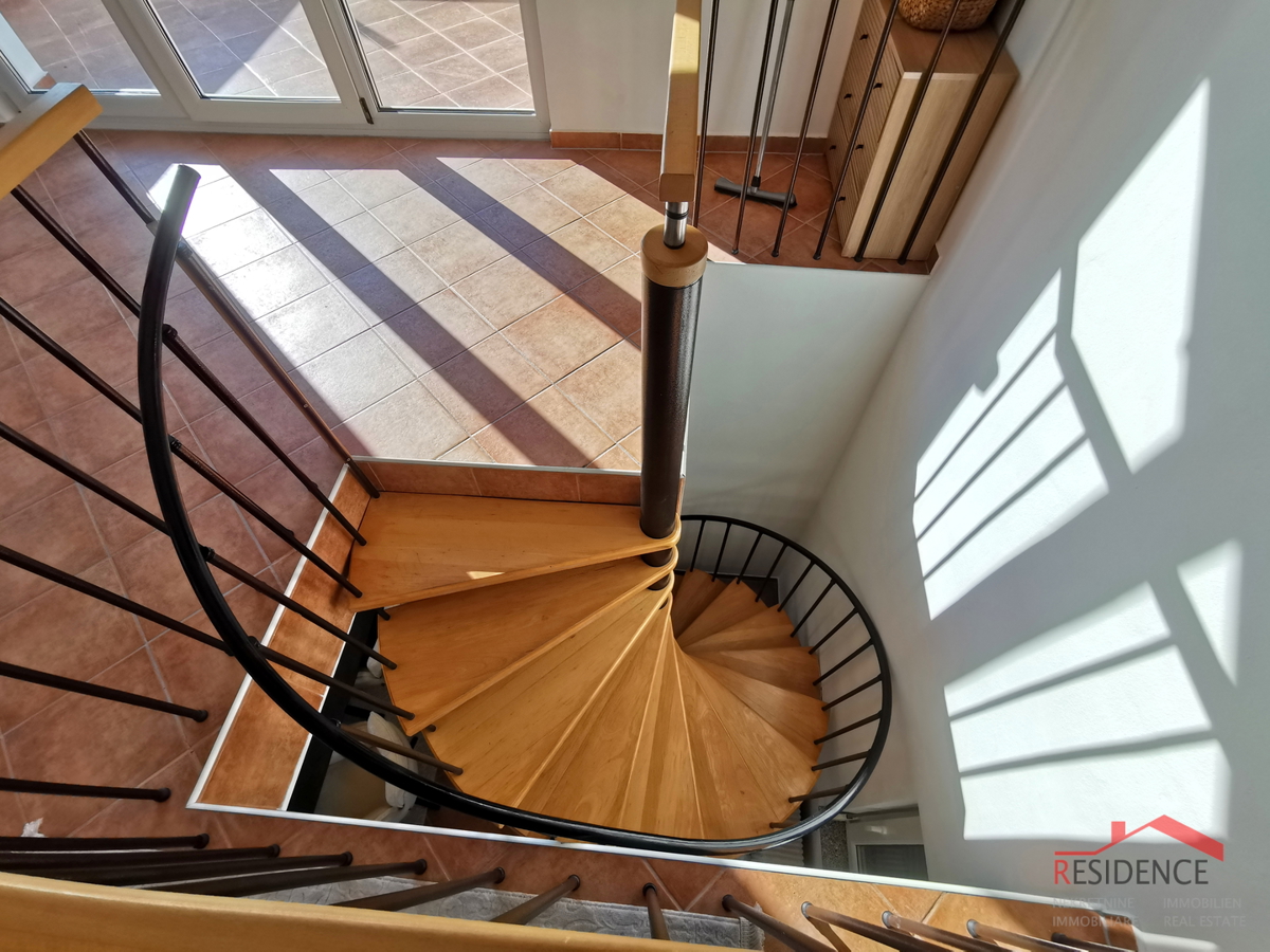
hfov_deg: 94.5
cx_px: 635
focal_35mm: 16
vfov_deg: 78.1
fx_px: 587
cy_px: 476
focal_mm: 2.35
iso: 50
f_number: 2.2
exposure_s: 1/276
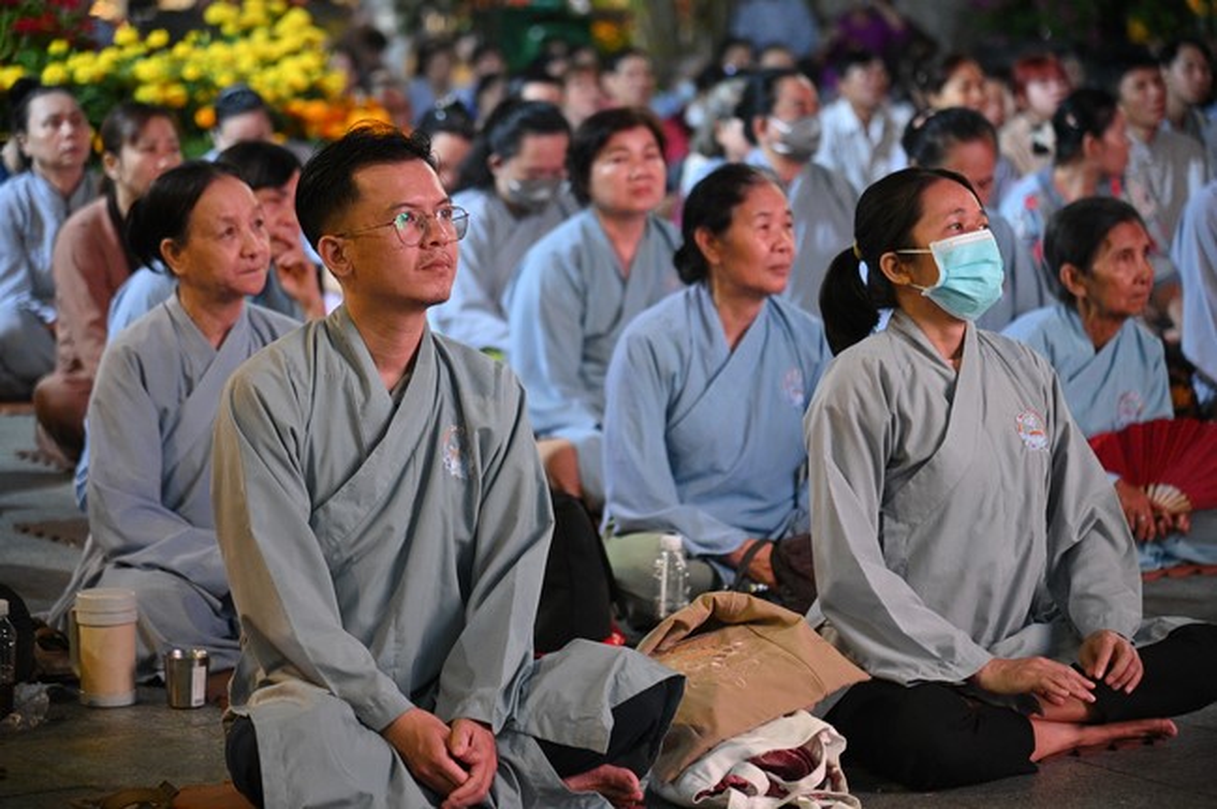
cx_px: 608
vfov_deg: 11.4
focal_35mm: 120
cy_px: 404
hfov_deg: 17.1
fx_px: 4053
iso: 8000
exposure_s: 1/160
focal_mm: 120
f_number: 4
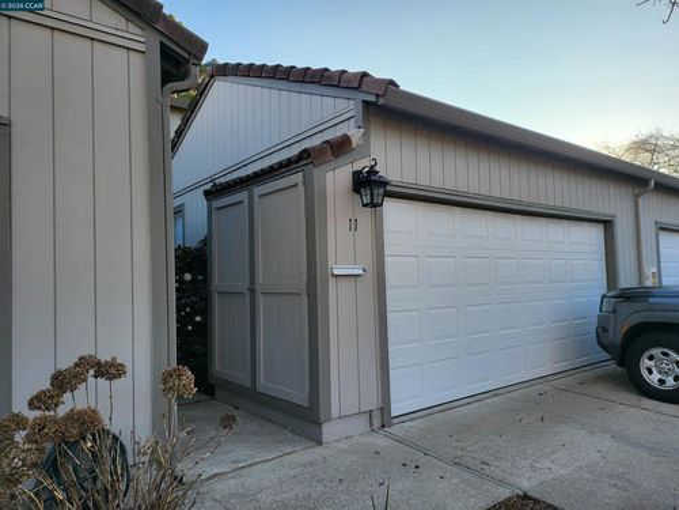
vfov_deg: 56.8
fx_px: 471
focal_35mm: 24
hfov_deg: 71.6
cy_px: 255
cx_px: 340
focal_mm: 5
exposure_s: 1/487
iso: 40
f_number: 1.8
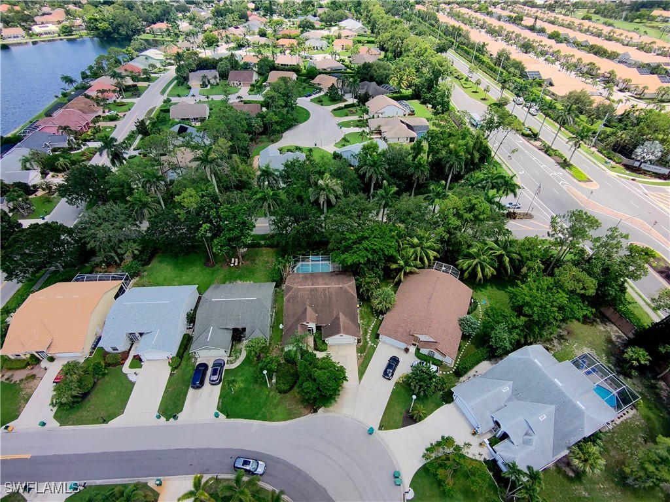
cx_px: 335
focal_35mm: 17
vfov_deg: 74.7
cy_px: 251
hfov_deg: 91.0
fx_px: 329
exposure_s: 1/714
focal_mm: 17
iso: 100
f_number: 2.8
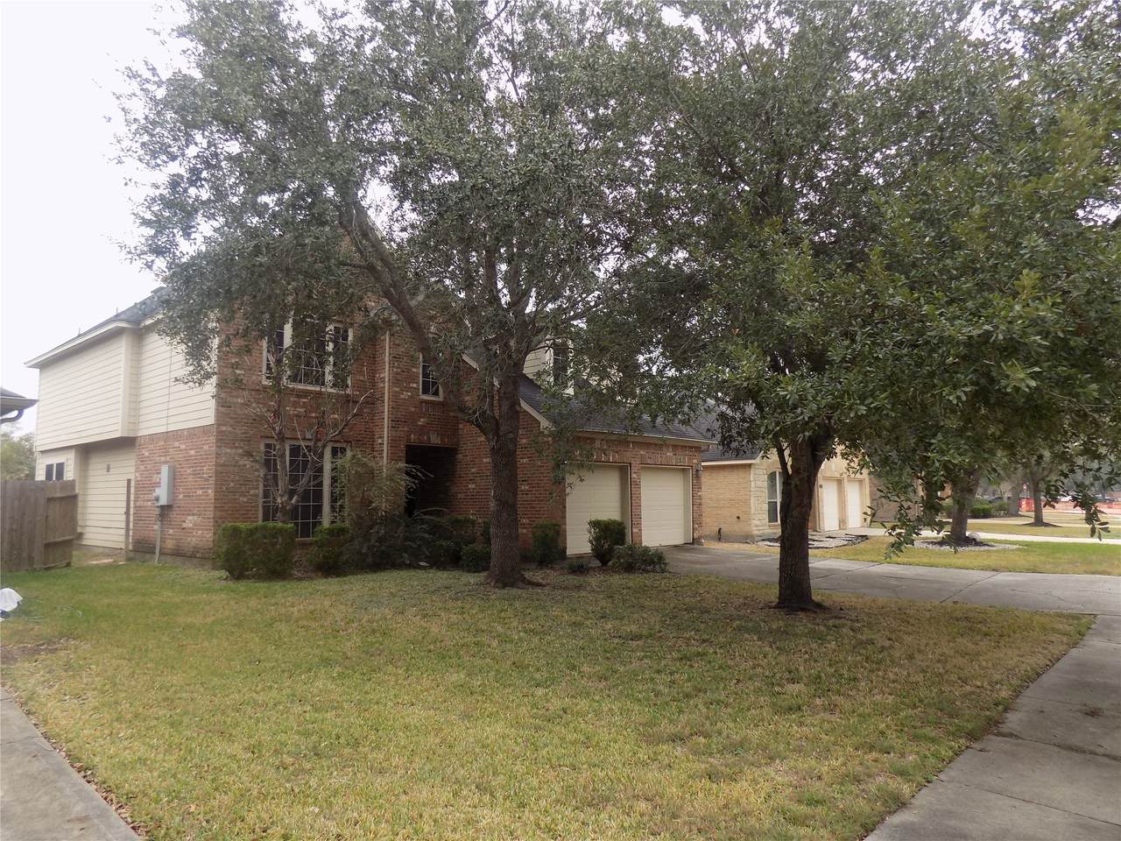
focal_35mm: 23
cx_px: 560
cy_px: 420
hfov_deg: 73.9
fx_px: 745
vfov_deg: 58.9
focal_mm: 4
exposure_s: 1/125
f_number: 3.1
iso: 80
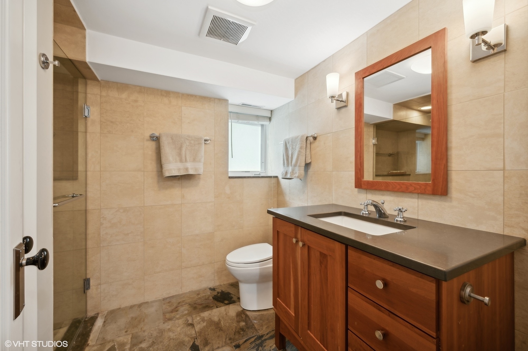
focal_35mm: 14
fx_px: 205
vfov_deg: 81.1
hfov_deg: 104.3
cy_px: 176
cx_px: 264
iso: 100
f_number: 9
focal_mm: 14
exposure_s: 1/2
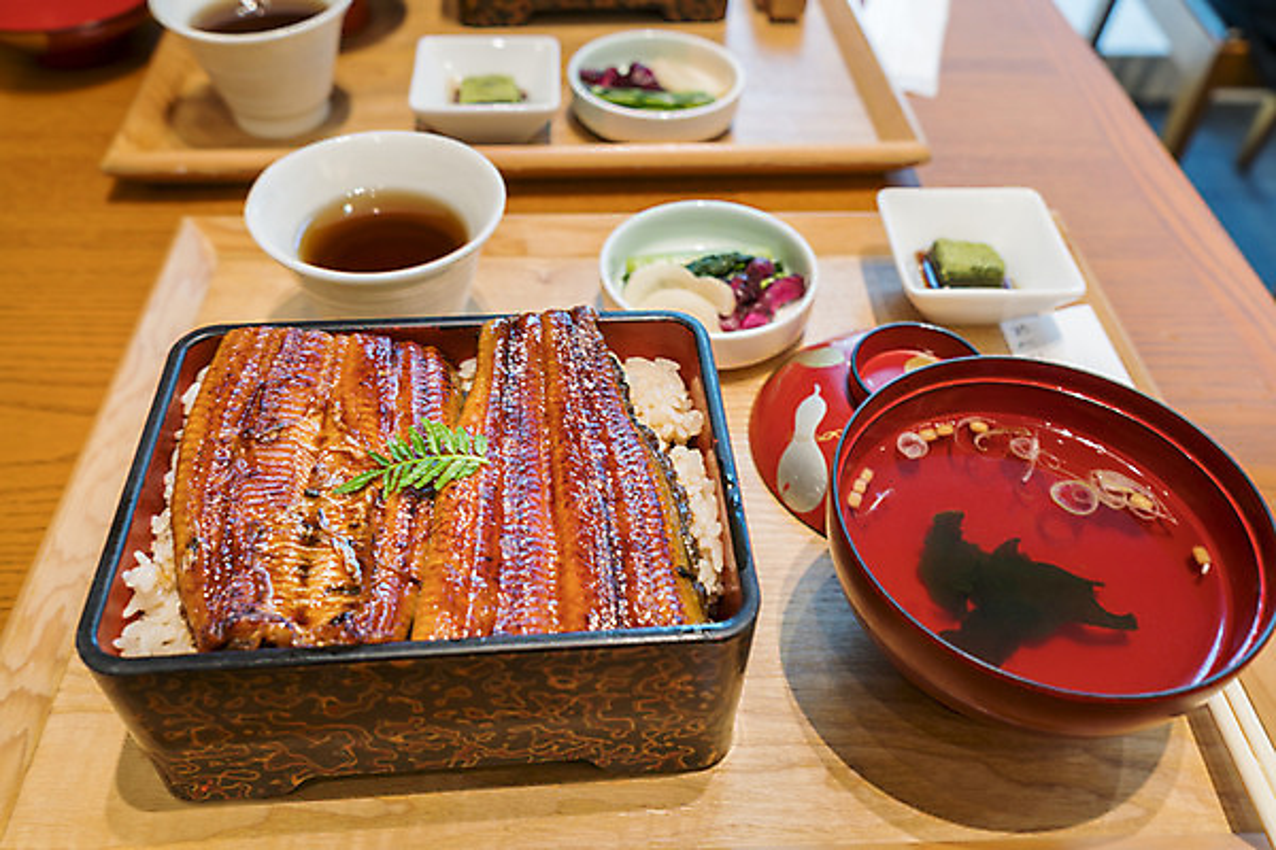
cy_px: 425
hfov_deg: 61.9
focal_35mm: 30
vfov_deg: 43.6
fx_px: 1063
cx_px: 638
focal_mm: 30
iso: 100
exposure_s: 1/2.5
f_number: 5.6
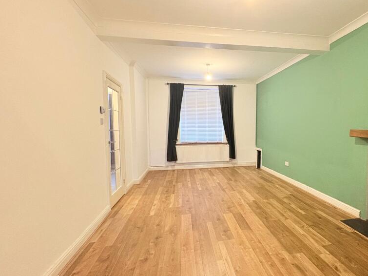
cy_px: 139
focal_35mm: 19
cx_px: 231
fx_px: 202
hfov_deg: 83.0
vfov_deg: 68.7
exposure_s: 1/50
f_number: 2.2
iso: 500
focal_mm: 2.22
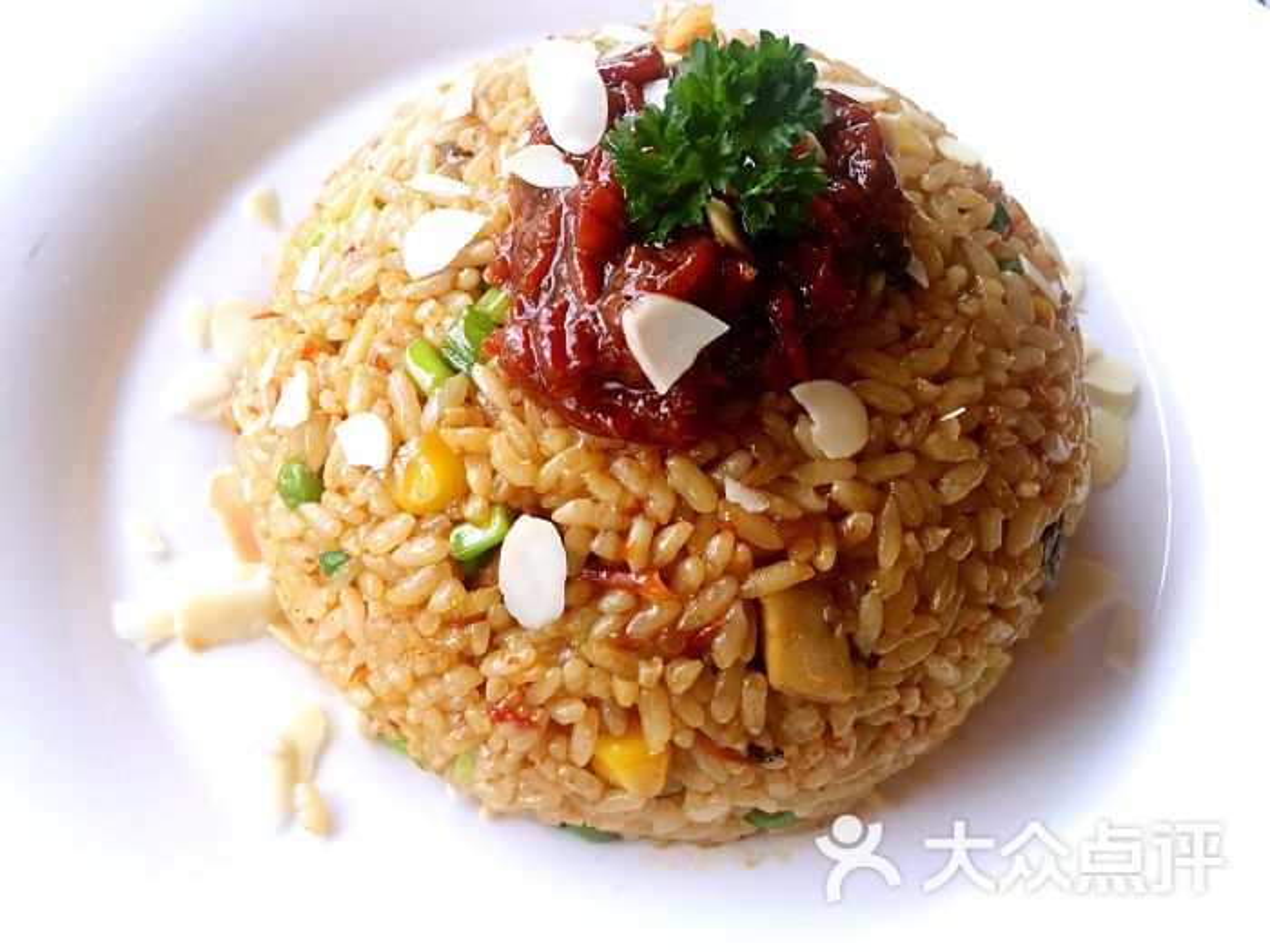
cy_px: 476
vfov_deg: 48.2
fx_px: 1064
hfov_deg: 61.7
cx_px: 635
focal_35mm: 29
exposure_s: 1/33
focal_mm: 4.15
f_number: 2.2
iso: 50
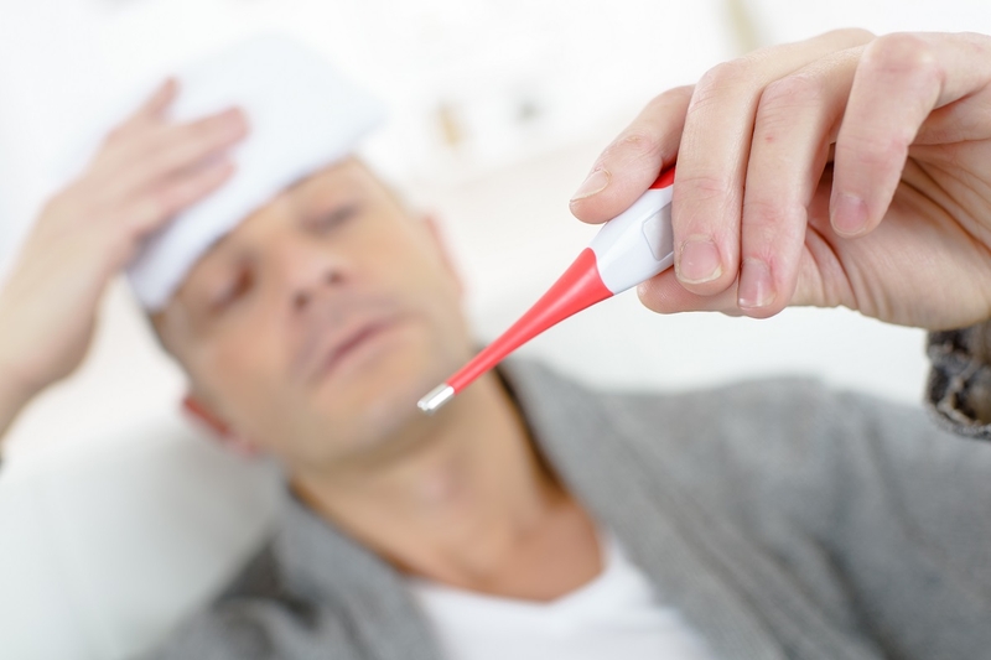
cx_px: 496
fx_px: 963
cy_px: 330
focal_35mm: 35
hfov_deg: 54.4
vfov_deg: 37.8
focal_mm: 35
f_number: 3.5
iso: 64
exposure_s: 1/125
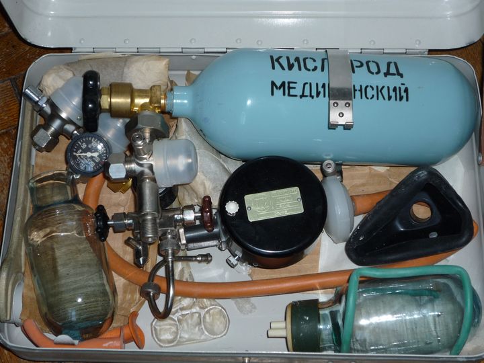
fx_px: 867
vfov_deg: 23.7
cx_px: 242
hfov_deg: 31.2
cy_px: 182
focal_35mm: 62
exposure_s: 1/40
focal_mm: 10.9
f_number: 5.2
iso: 100
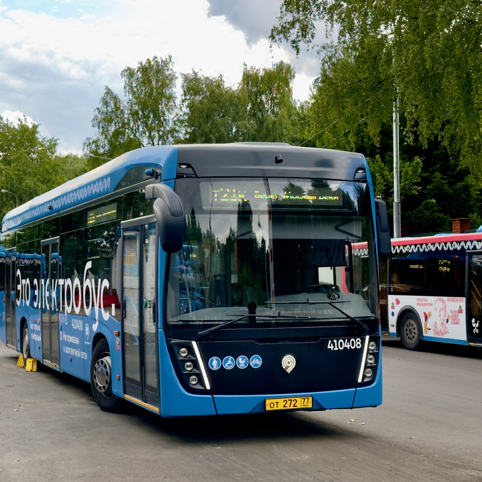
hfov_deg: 29.8
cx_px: 162
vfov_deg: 30.0
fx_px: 898
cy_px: 240
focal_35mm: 57
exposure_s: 1/552
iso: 64
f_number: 1.78
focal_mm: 6.86
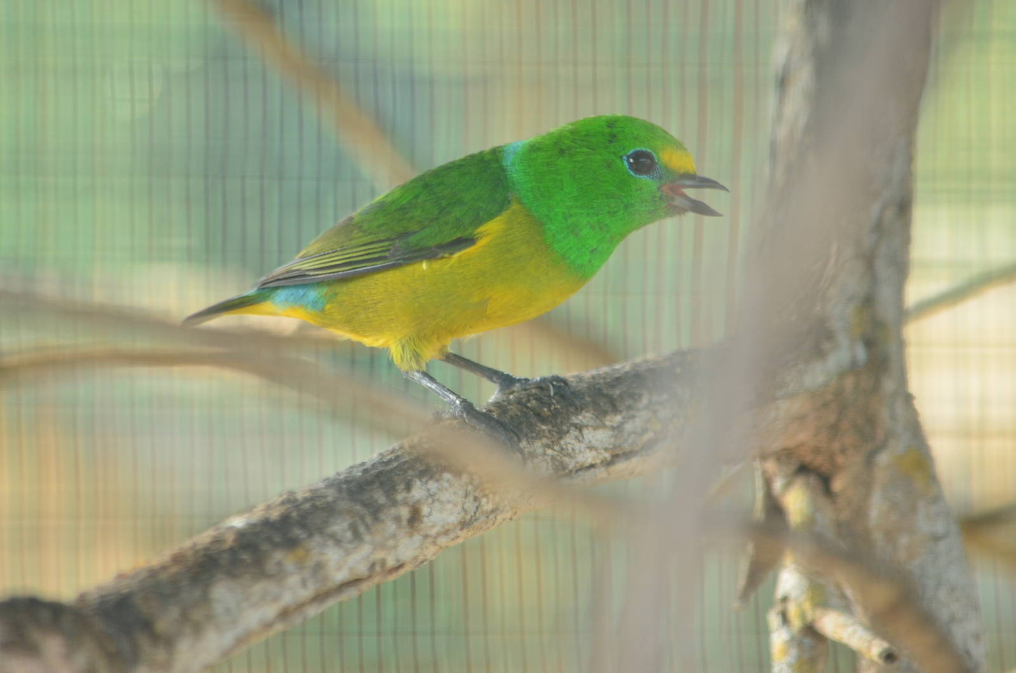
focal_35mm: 450
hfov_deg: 4.6
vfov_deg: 3.0
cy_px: 336
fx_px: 12675
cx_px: 508
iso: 640
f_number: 5.6
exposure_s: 1/100
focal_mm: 300
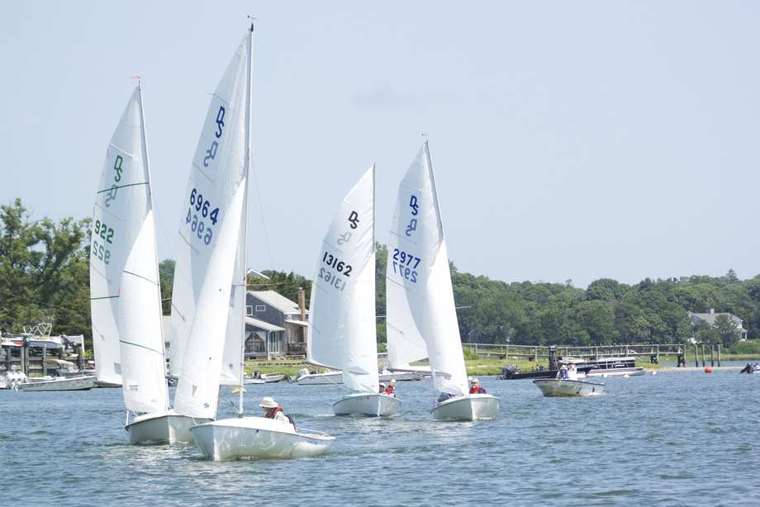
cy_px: 247
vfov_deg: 5.8
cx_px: 410
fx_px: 5005
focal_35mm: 237
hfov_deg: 8.7
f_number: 4.8
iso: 160
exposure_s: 1/640
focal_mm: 79
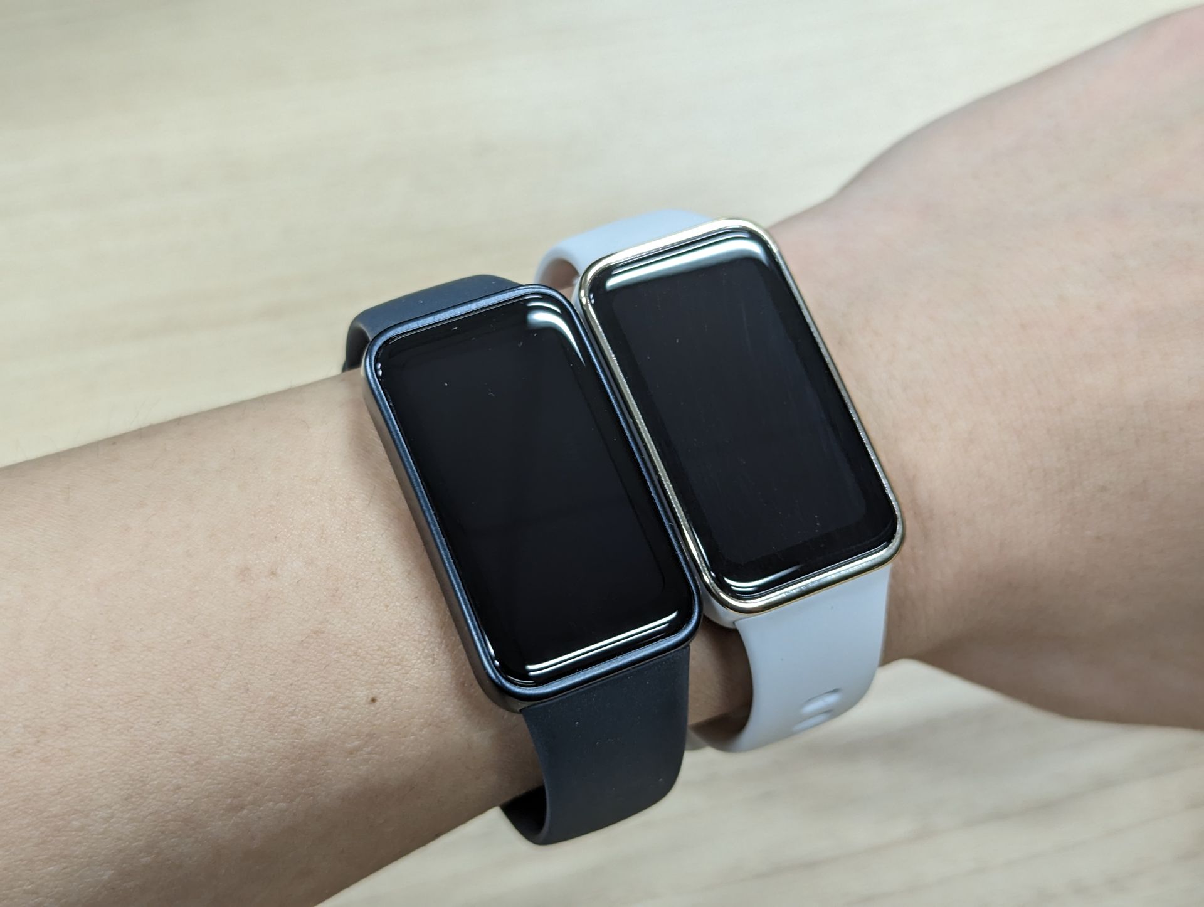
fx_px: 1672
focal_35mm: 48
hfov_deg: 39.6
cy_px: 454
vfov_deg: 30.3
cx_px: 602
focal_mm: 6.81
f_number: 1.85
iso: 49
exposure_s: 1/23.8
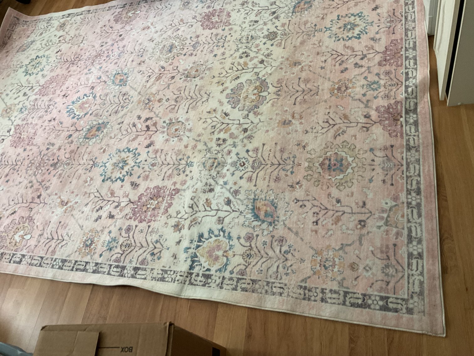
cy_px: 178
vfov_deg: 48.2
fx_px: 397
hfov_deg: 61.7
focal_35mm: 29
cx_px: 237
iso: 160
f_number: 1.8
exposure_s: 1/60
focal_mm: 3
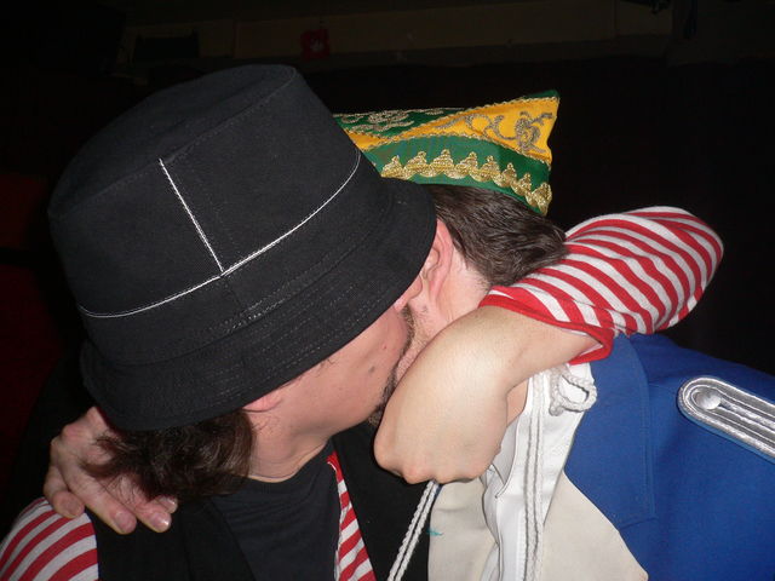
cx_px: 388
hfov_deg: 52.6
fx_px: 784
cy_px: 290
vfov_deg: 40.7
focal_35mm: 35
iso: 100
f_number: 2.8
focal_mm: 5.8
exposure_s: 1/60
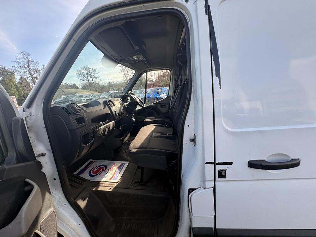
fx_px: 128
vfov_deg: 85.7
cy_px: 118
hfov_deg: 102.1
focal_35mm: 14
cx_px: 158
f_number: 2.2
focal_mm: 2.22
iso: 40
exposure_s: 1/278
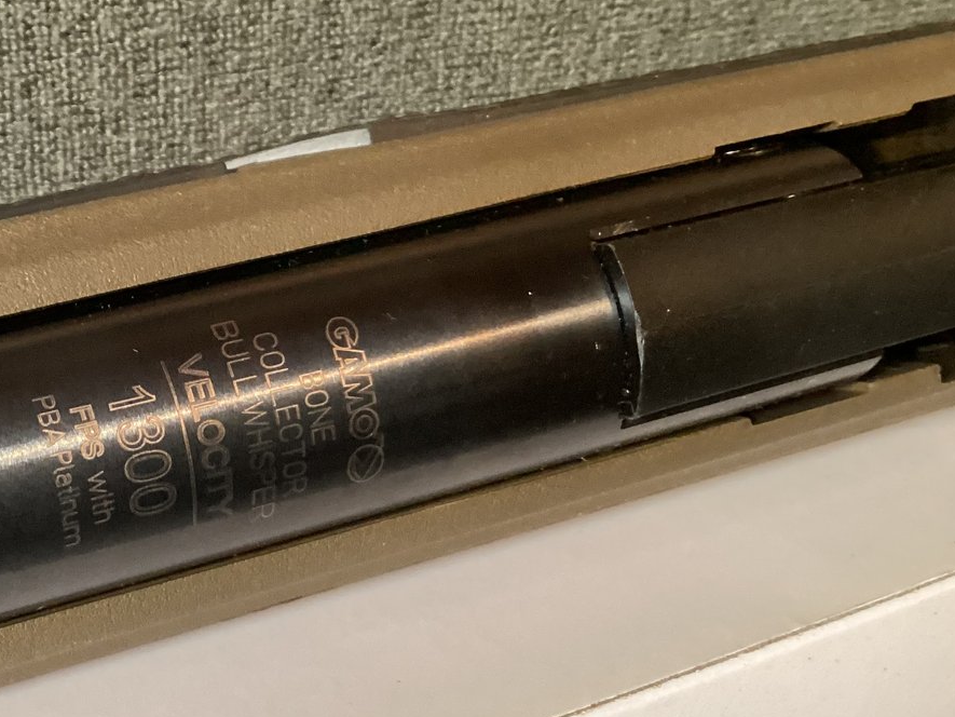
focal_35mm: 53
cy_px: 418
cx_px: 155
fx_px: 1462
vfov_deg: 27.5
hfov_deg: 34.7
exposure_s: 1/60
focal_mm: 3.3
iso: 320
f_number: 2.4
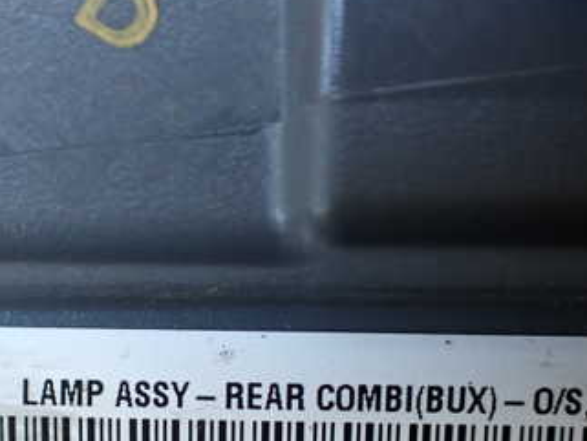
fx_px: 950
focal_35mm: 56
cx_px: 196
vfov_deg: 25.3
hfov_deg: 34.0
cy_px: 401
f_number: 2.3
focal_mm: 5.4
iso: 250
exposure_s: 1/125
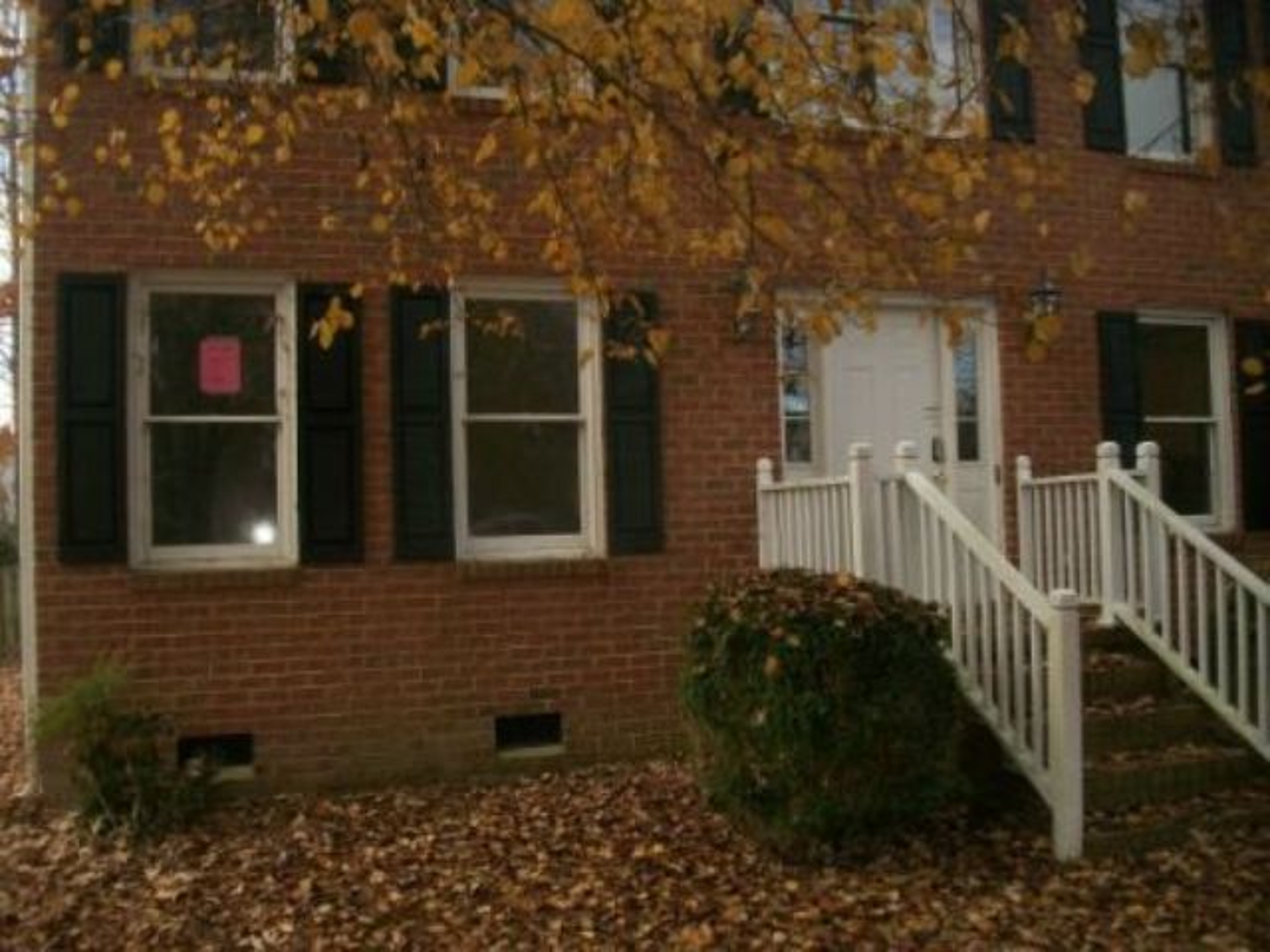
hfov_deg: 56.8
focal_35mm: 32
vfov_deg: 44.2
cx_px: 635
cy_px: 476
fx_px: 1174
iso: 80
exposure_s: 1/250
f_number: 2.9
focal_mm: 5.7
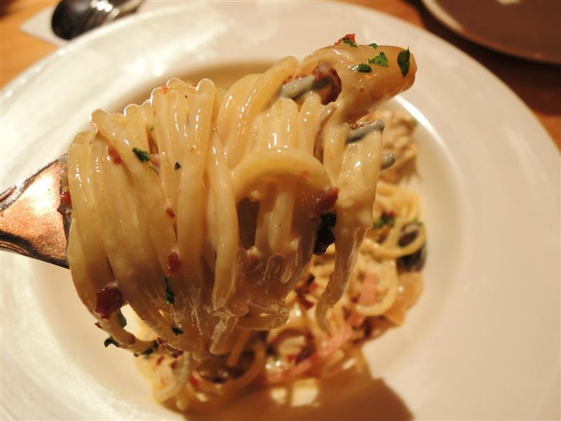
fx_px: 389
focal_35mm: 24
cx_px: 280
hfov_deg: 71.6
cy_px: 210
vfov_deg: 56.8
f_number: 2.8
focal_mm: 4.3
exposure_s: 1/30
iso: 320
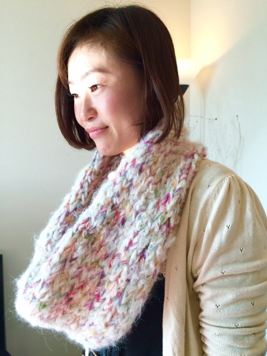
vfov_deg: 61.7
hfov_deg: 48.2
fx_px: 298
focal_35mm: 29
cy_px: 178
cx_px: 134
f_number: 2.2
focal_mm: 4.15
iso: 64
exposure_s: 1/120
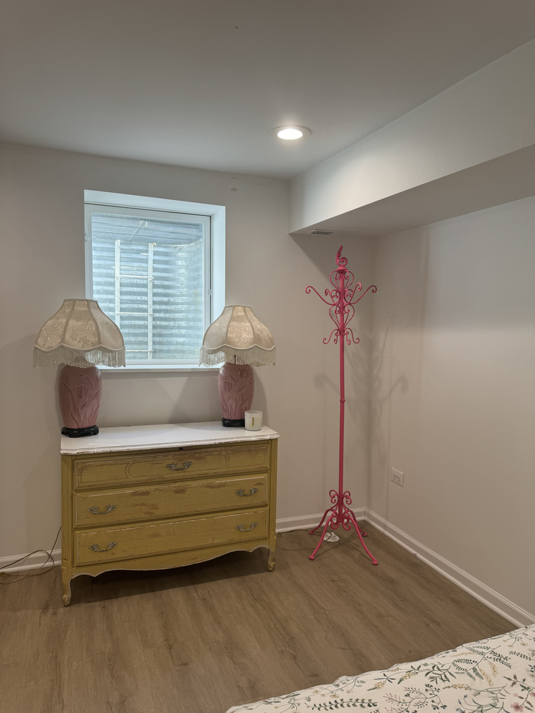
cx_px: 268
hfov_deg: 56.8
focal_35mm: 24
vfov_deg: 71.6
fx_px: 495
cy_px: 356
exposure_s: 1/113
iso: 64
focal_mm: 6.76
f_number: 1.78
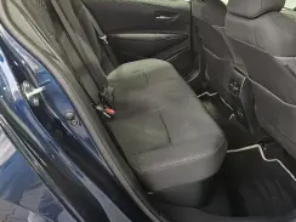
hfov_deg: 53.8
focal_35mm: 34
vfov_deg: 40.9
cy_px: 63
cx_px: 165
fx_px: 291
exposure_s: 1/100
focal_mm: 6.3
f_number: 1.7
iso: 500
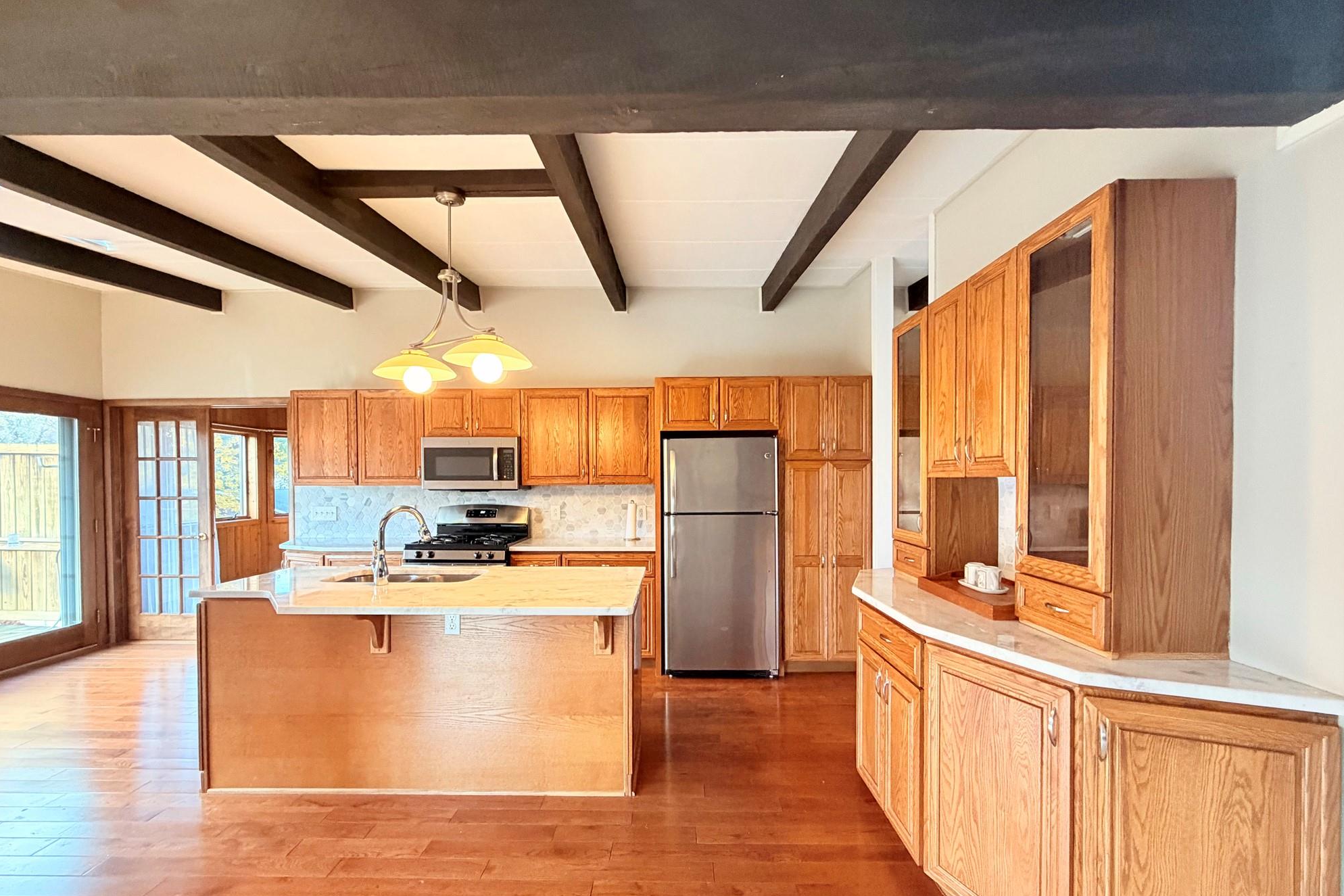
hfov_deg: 100.4
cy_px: 486
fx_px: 560
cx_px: 669
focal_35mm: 15
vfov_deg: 77.2
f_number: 2.2
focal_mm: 2.22
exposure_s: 1/60
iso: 400
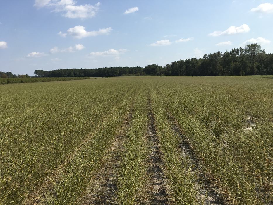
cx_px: 136
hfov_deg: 61.7
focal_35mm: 29
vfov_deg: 48.2
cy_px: 102
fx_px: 229
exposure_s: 1/2198
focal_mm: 4.15
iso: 25
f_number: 2.2
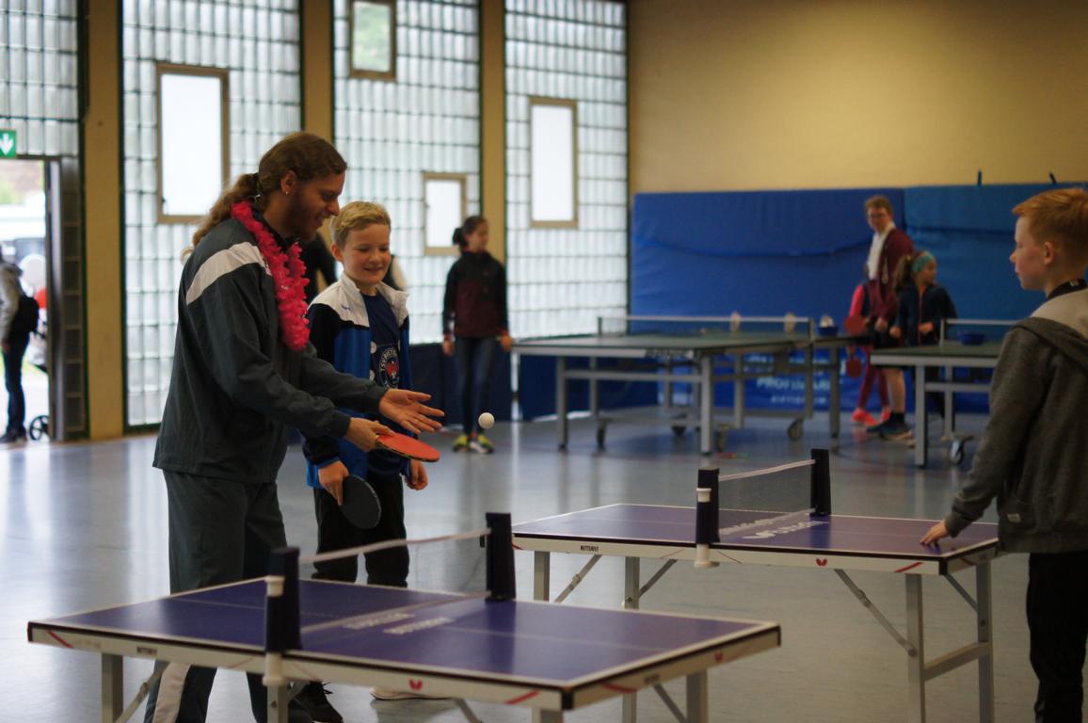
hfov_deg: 27.0
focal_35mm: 75
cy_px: 362
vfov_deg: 18.1
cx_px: 544
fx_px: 2264
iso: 1600
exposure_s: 1/2000
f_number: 2
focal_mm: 50
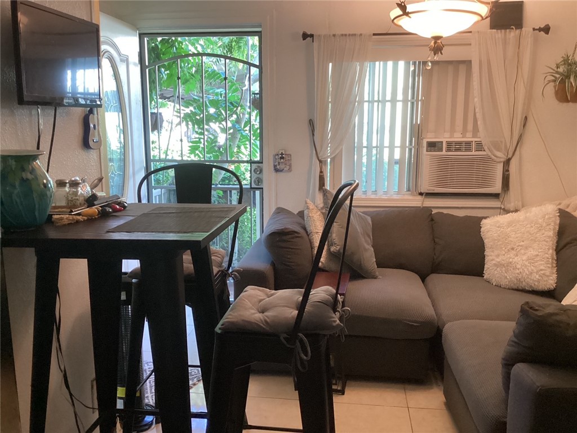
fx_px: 517
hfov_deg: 58.4
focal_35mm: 31
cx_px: 288
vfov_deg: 45.4
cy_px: 216
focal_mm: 3.3
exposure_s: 1/60
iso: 320
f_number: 2.4
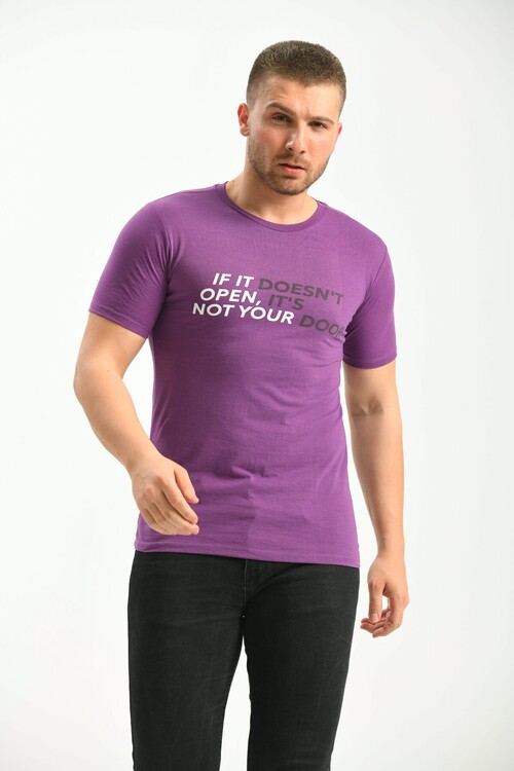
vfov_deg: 15.8
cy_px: 386
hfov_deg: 10.5
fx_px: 2784
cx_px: 257
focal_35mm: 130
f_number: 5.6
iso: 100
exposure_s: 1/160
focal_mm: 130
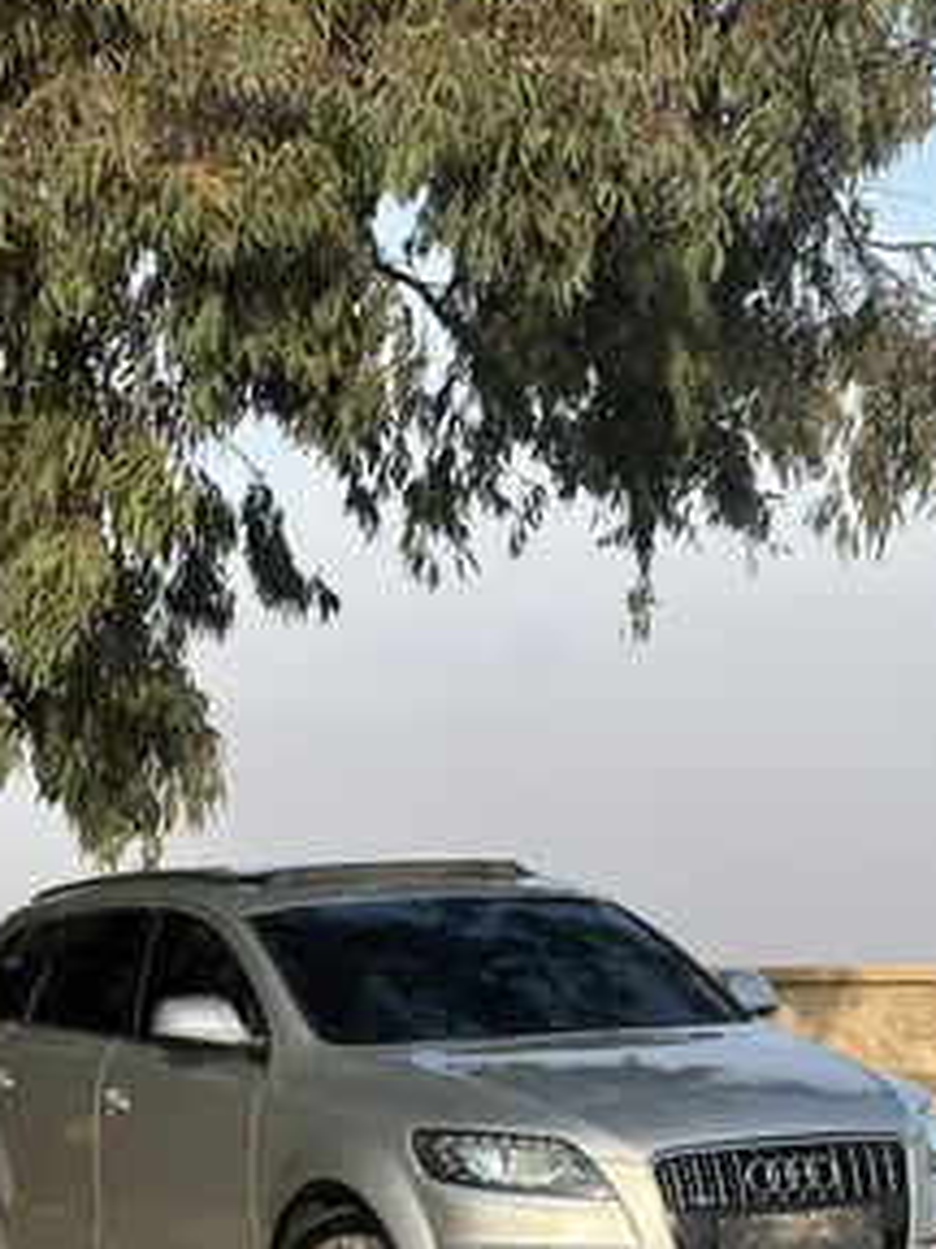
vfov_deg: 18.4
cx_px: 403
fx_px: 3858
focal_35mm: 107
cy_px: 768
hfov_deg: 13.8
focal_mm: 9
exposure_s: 1/316
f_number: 2.8
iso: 32
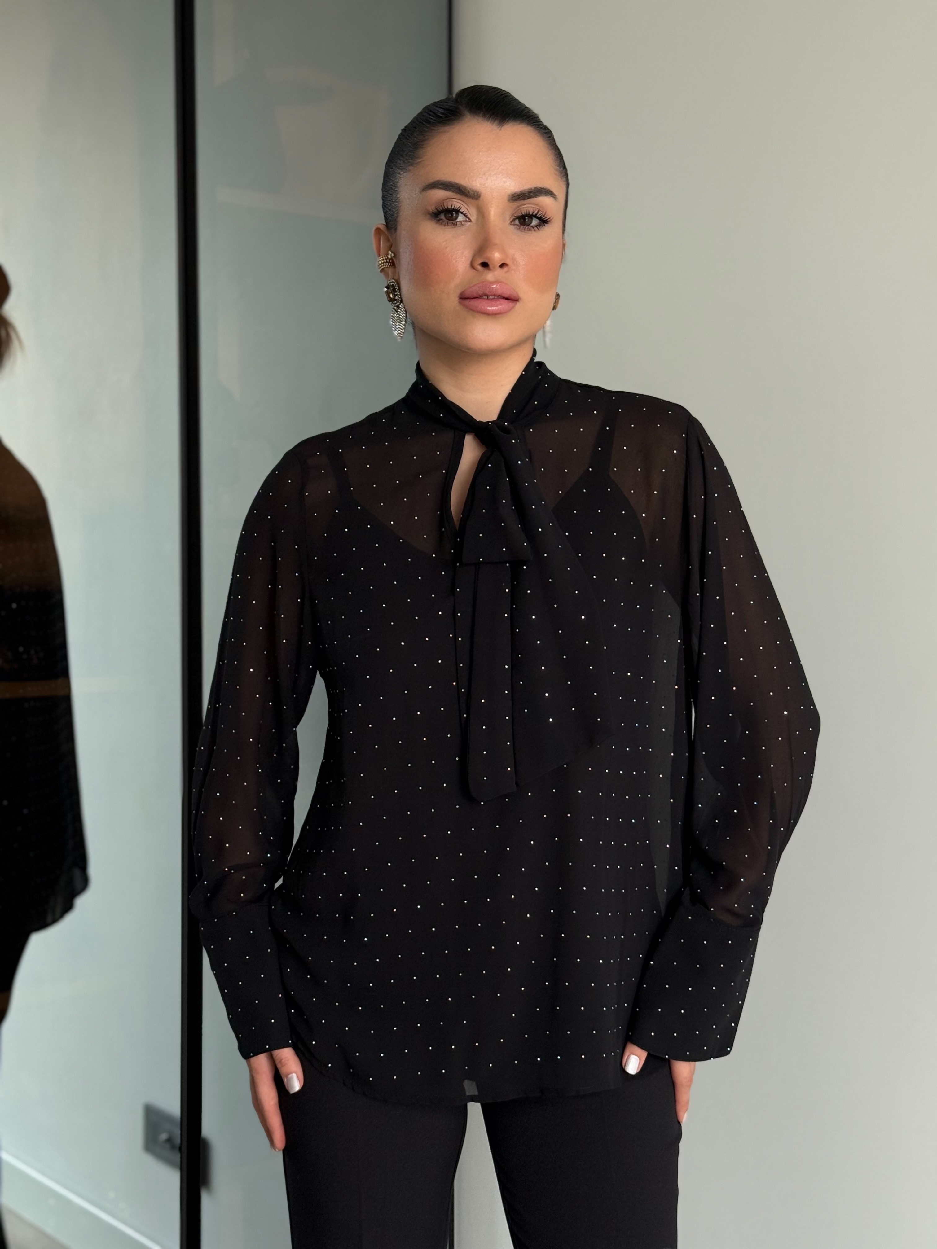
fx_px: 1732
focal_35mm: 48
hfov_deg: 30.3
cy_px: 624
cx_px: 468
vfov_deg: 39.7
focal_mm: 6.76
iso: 125
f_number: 1.78
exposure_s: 1/86
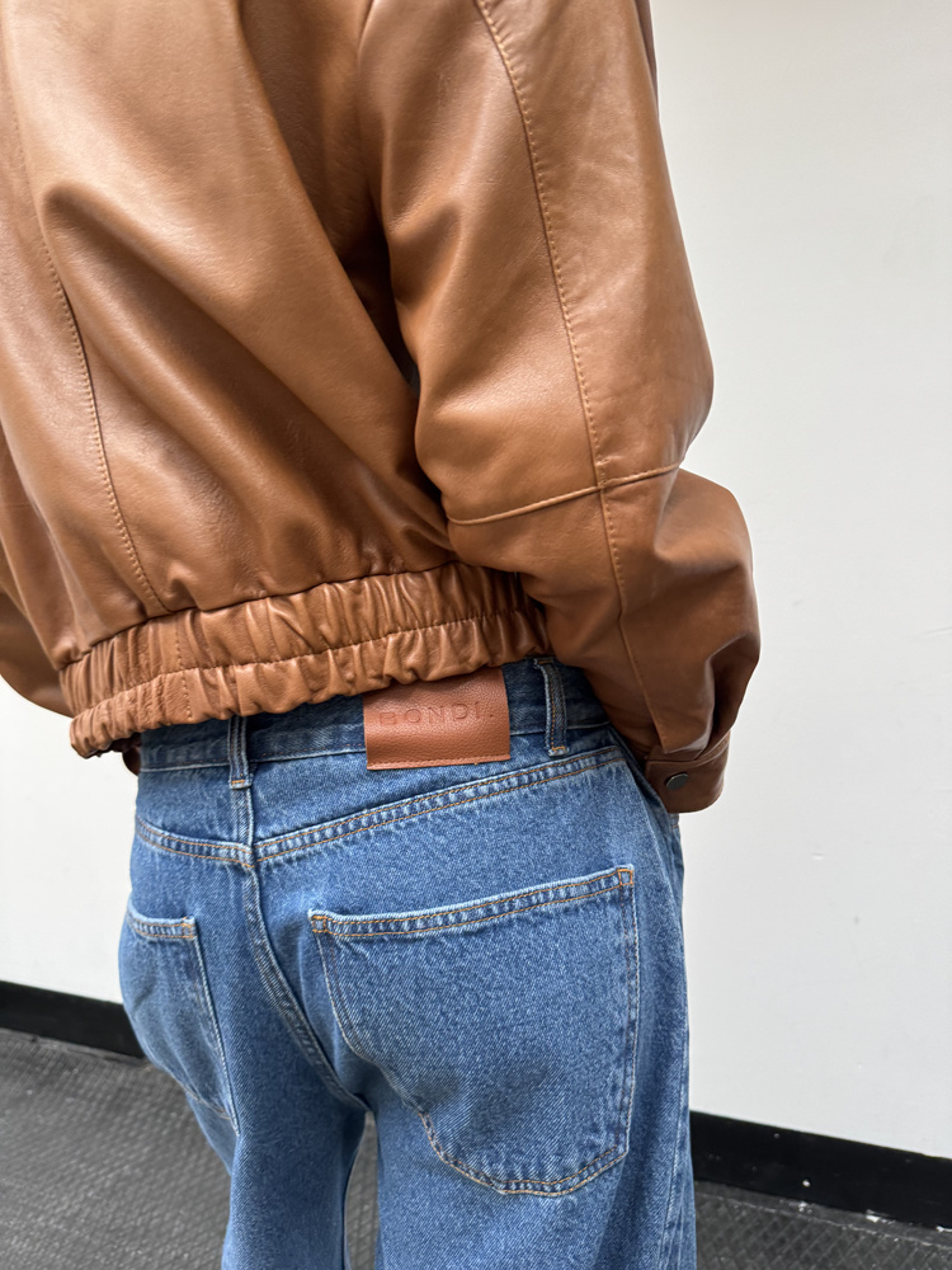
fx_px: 880
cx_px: 476
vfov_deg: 71.6
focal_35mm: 24
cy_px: 635
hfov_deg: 56.8
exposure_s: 1/100
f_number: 1.78
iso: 160
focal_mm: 6.76
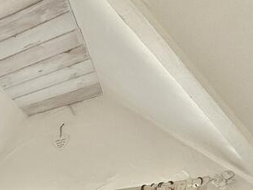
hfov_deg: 31.7
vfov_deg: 24.5
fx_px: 344
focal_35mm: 47
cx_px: -70
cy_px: 280
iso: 125
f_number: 2.2
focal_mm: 2.22
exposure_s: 1/99
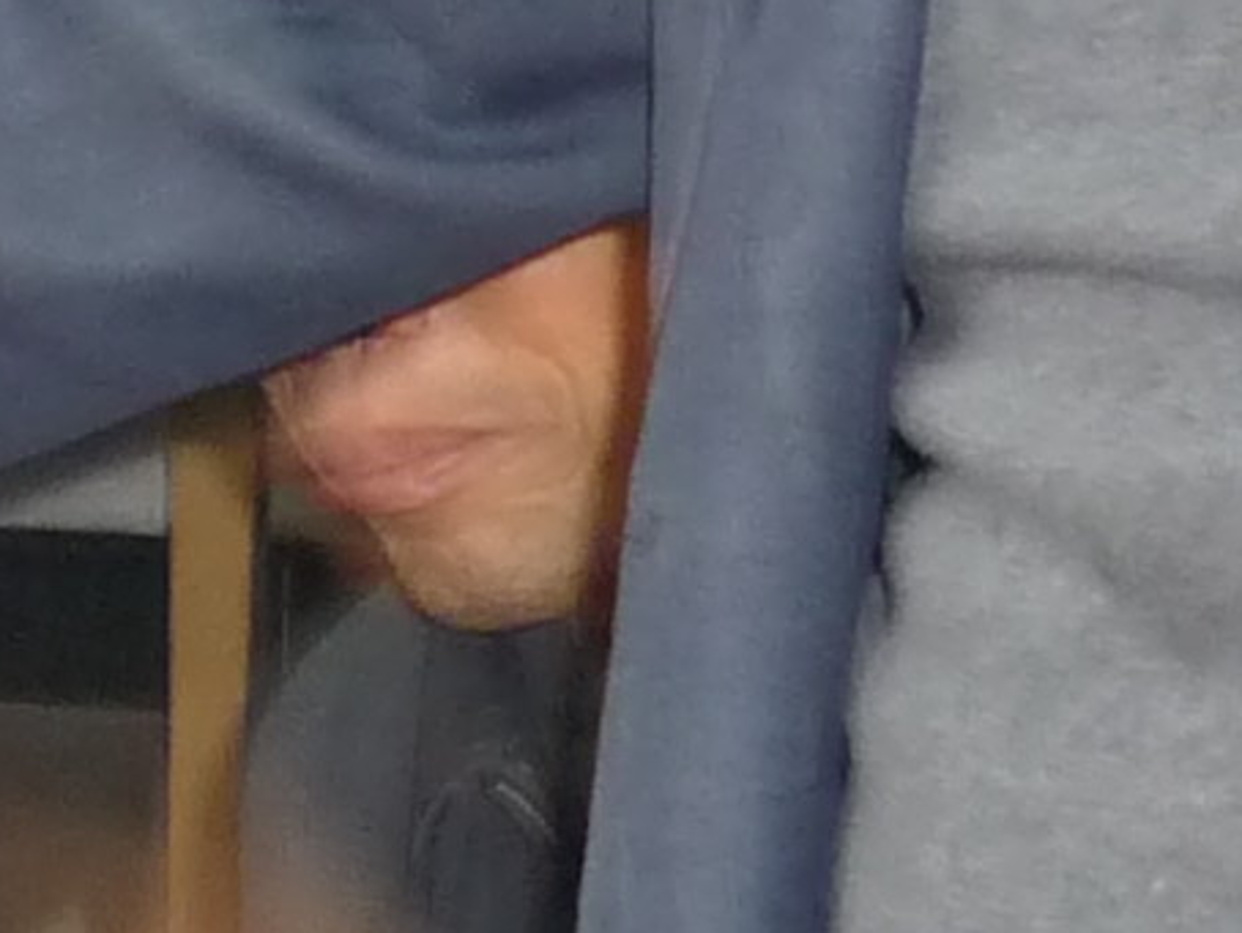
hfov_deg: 8.1
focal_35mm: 237
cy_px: 126
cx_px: -900
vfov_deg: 6.3
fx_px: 8508
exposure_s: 1/8
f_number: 2.8
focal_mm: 5.5
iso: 250
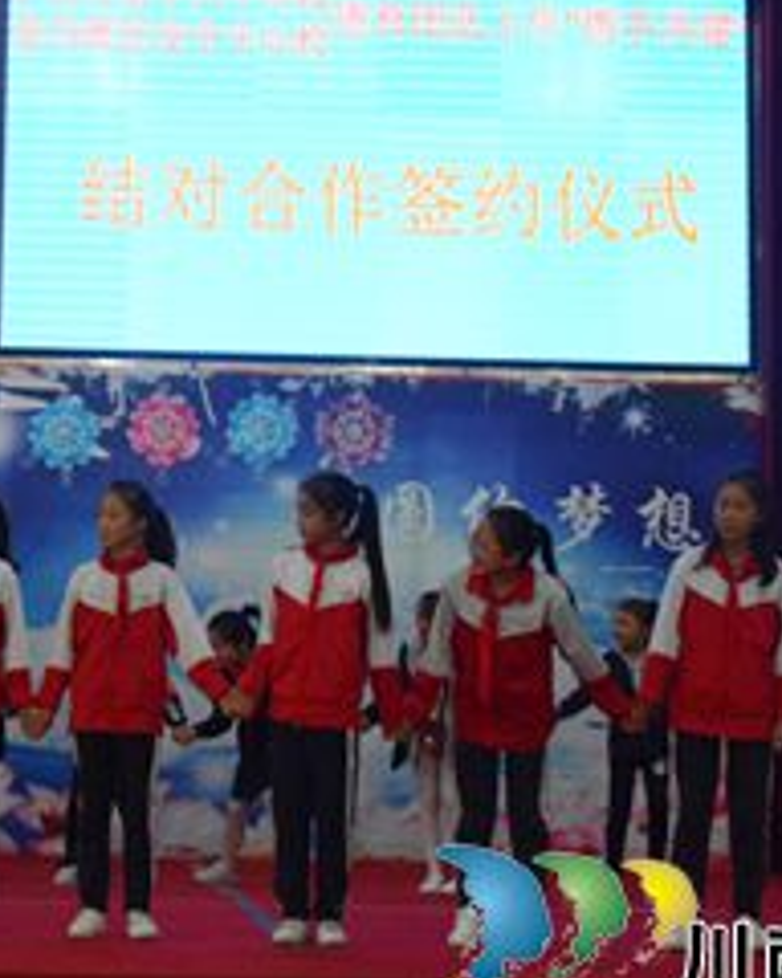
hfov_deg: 18.5
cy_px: 442
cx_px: 151
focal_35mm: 82
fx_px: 2372
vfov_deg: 23.3
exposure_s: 1/250
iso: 3200
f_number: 4
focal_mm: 28
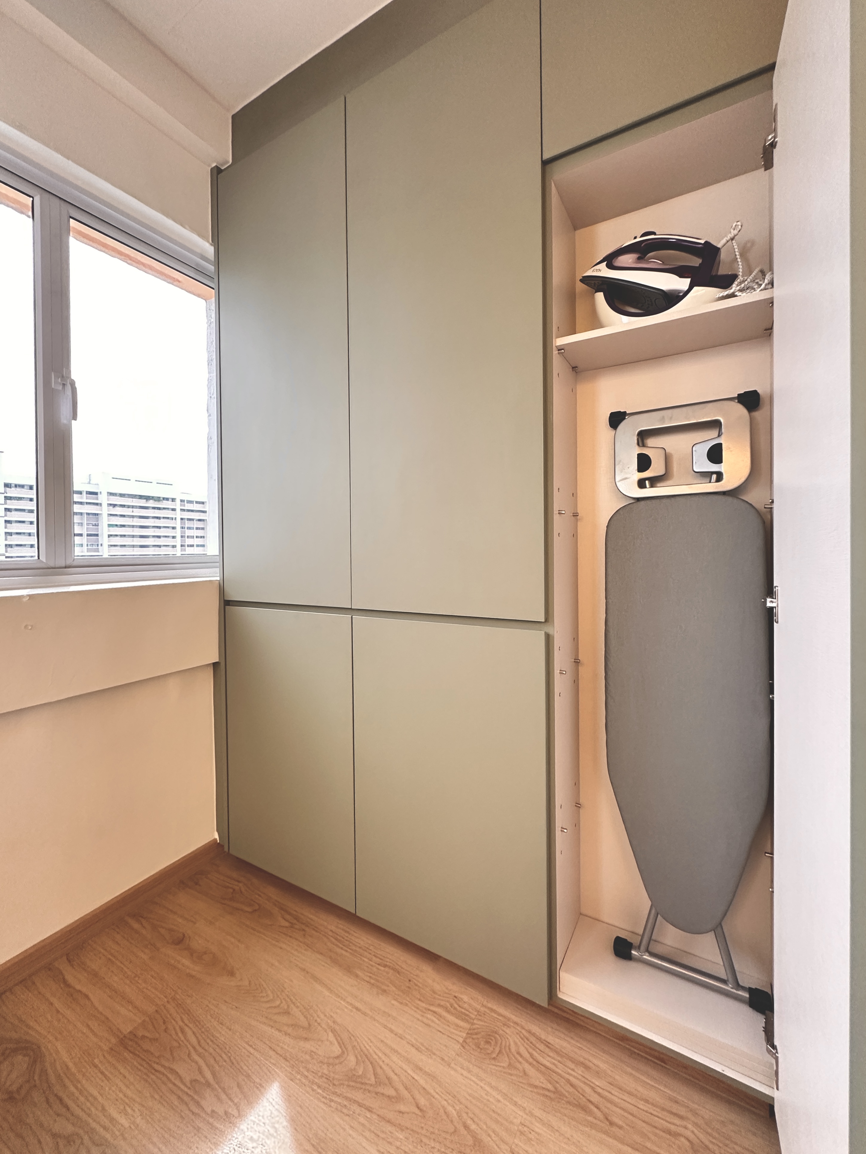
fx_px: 467
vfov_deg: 102.1
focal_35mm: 14
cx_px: 433
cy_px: 577
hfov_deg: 85.7
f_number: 2.2
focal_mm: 2.22
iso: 320
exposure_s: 1/64
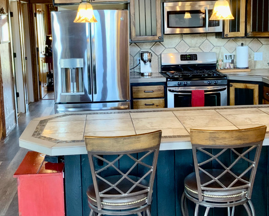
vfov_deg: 27.5
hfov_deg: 34.1
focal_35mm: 55
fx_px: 438
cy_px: 79
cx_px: 129
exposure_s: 1/60
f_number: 1.8
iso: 64
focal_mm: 3
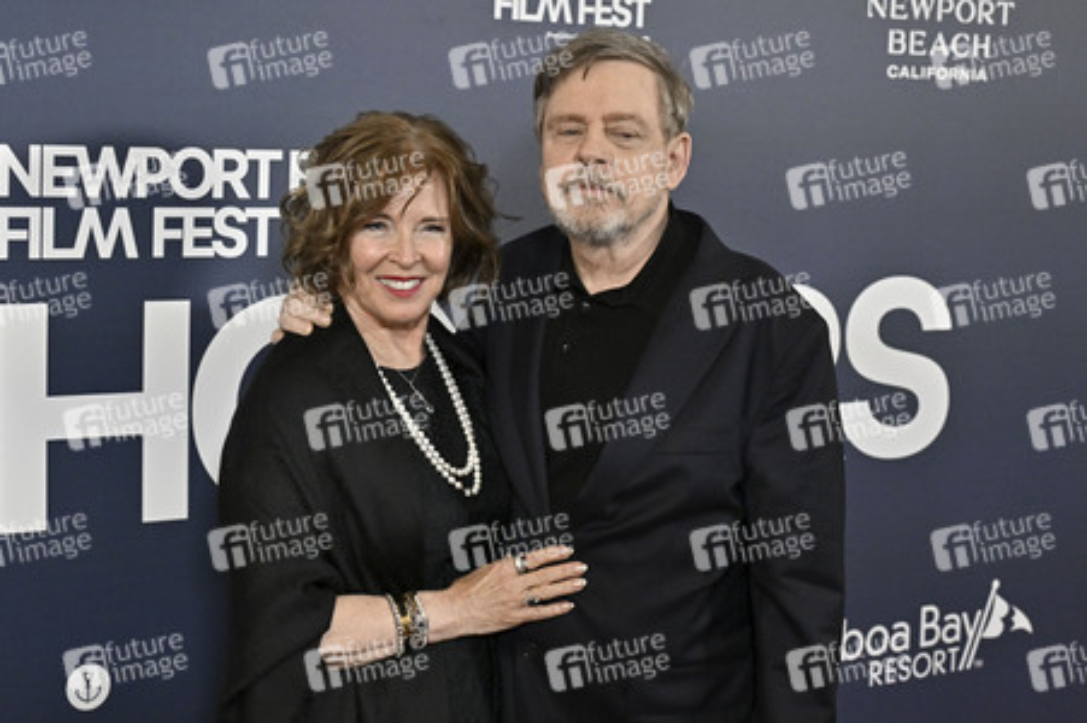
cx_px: 544
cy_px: 362
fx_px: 1539
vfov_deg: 26.4
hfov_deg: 38.9
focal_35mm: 51
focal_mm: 51
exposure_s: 1/320
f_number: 5.6
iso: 2500
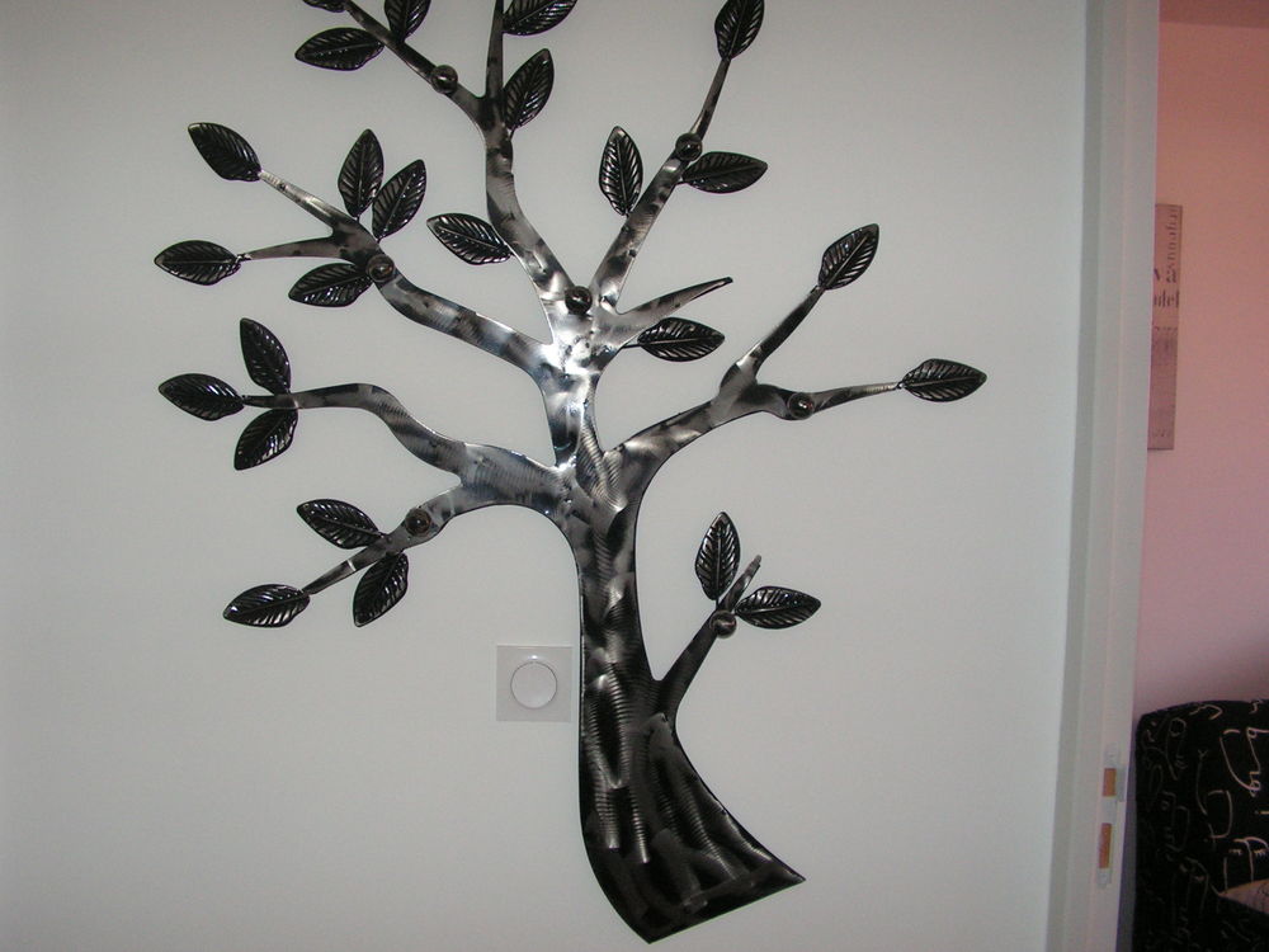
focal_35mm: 36
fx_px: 1320
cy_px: 476
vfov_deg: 39.7
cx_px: 634
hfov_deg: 51.4
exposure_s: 1/40
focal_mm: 6
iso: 200
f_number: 3.2
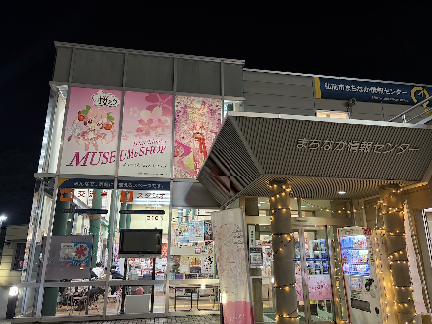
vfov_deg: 53.1
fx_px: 324
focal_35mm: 26
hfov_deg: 67.3
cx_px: 216
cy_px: 162
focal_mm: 5.96
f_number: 1.6
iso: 400
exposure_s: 1/33
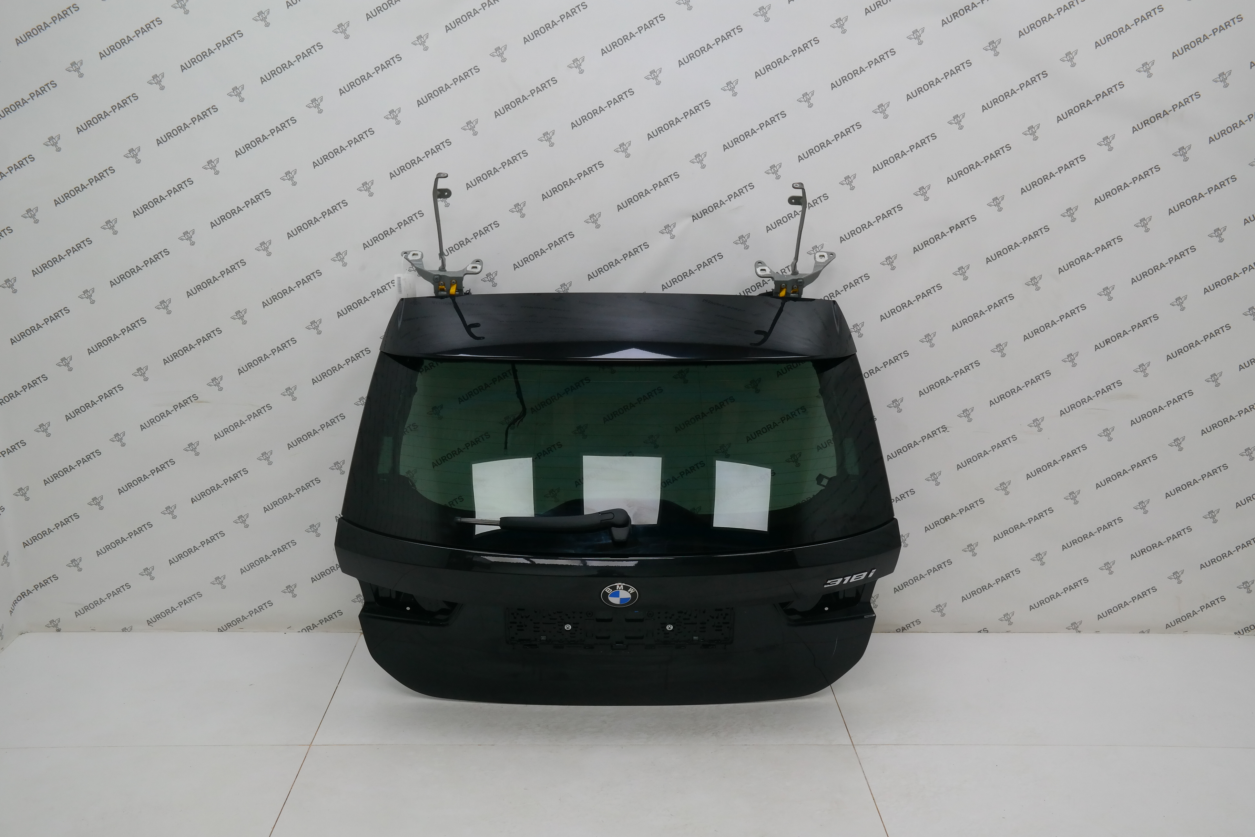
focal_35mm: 33
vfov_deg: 40.0
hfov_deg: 57.2
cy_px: 418
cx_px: 628
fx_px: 1150
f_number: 9
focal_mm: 22
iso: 800
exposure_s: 1/40
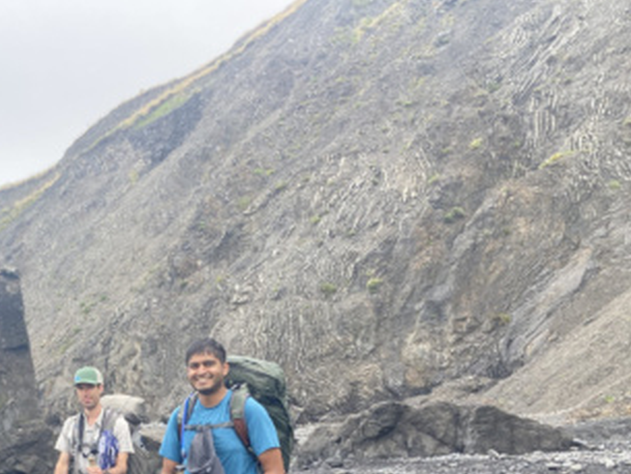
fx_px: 894
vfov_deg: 28.8
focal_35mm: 49
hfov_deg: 37.5
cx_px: 123
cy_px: 408
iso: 20
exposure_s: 1/224
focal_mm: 3.99
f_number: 1.8
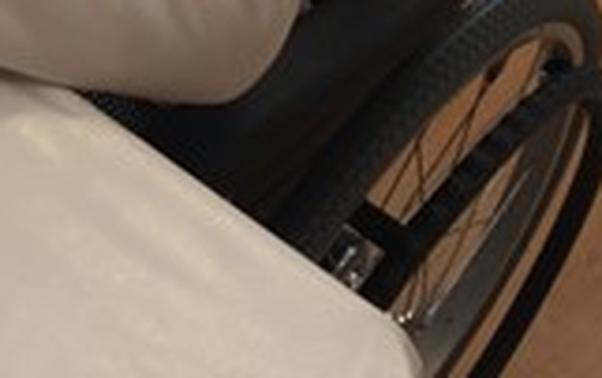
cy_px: -348
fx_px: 1839
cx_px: -264
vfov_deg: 10.8
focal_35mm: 112
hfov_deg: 17.0
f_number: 2.4
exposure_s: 1/60
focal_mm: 3.3
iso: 32
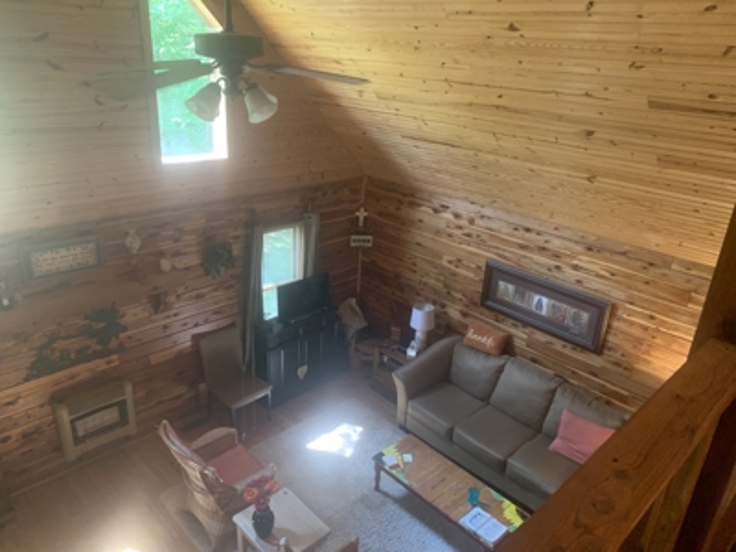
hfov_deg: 67.3
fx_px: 553
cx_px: 368
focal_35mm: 26
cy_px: 276
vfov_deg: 53.1
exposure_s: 1/60
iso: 320
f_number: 1.8
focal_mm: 4.25
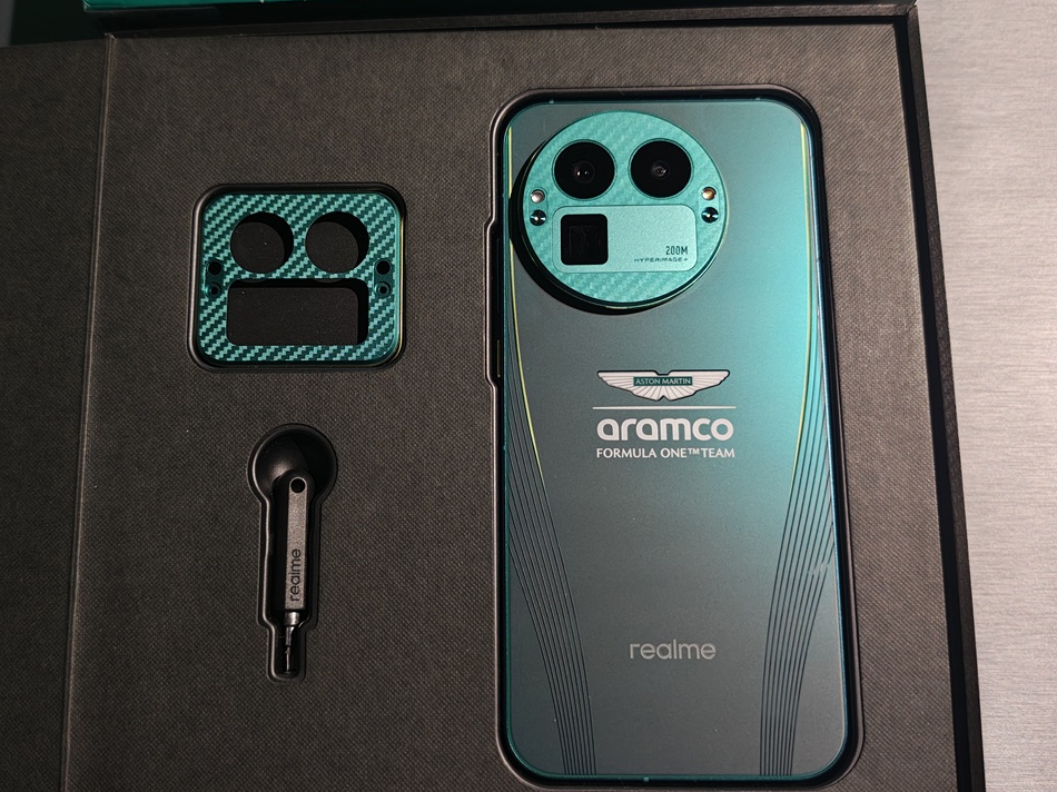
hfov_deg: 58.2
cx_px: 473
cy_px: 404
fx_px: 946
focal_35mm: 31
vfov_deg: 45.4
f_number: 1.6
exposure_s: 1/51.1
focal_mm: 6.57
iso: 1750
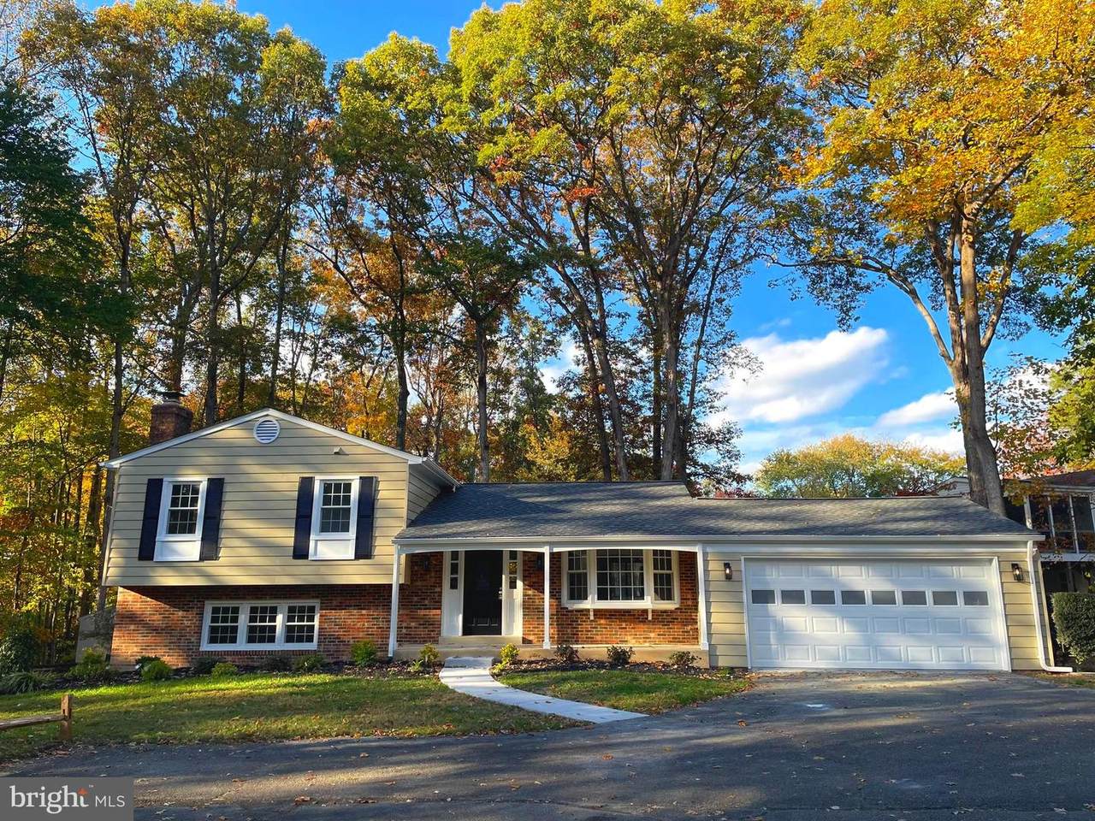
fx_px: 822
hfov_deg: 67.3
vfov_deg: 53.1
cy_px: 410
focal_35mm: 26
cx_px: 548
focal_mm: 4.2
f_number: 1.6
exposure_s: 1/947
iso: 50
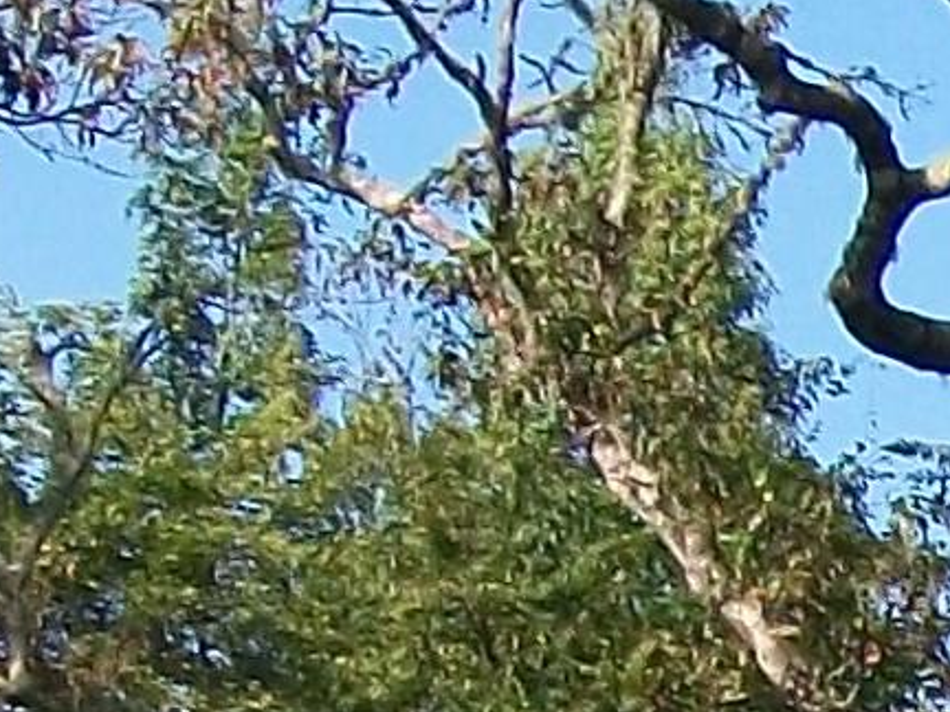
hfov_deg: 7.5
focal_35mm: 250
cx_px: 2017
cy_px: 1855
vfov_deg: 5.7
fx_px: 6861
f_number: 2.7
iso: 80
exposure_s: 1/640
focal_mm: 6
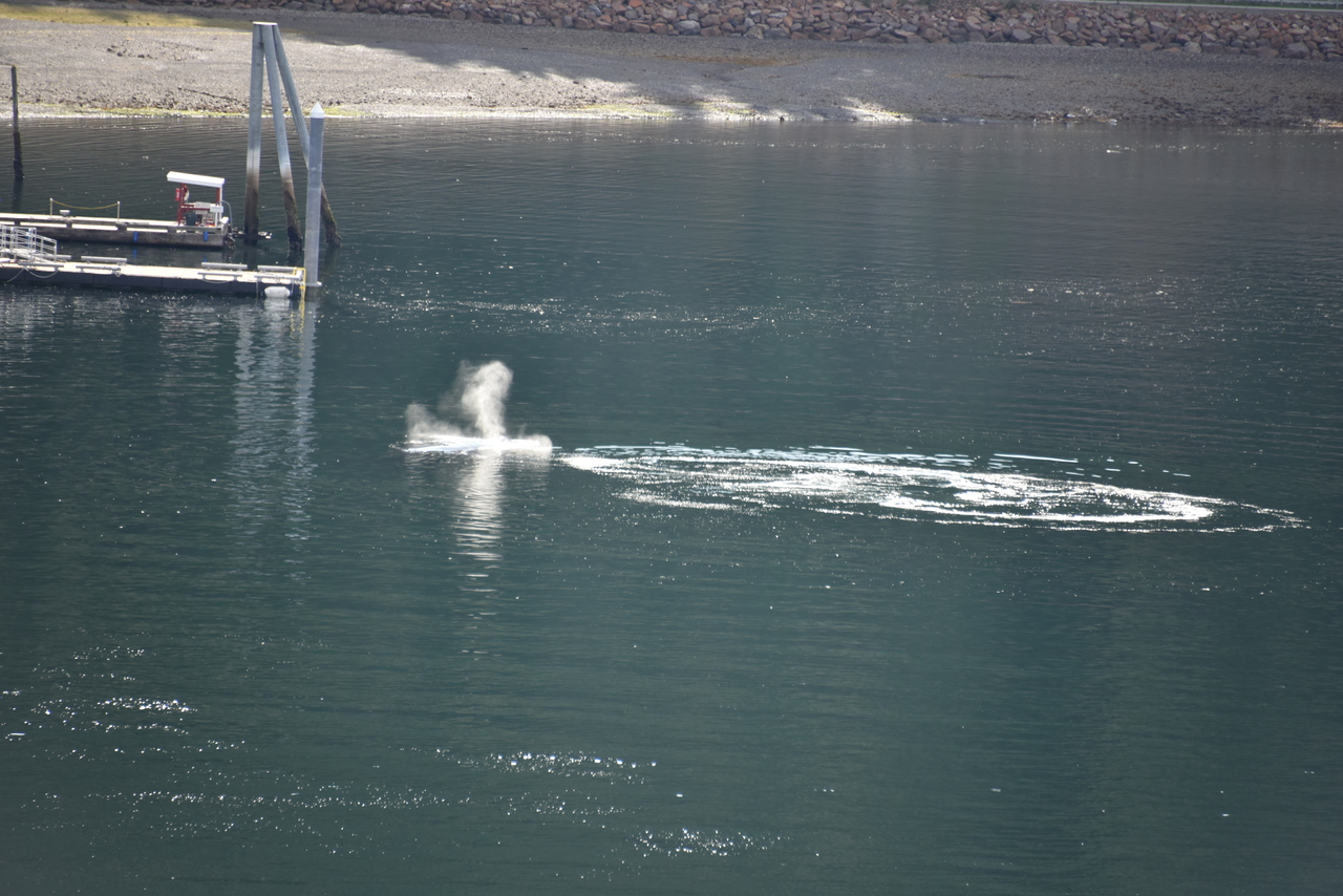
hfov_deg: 6.9
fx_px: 11193
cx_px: 672
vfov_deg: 4.6
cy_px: 448
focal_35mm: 300
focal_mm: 300
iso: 400
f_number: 5.6
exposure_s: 1/640
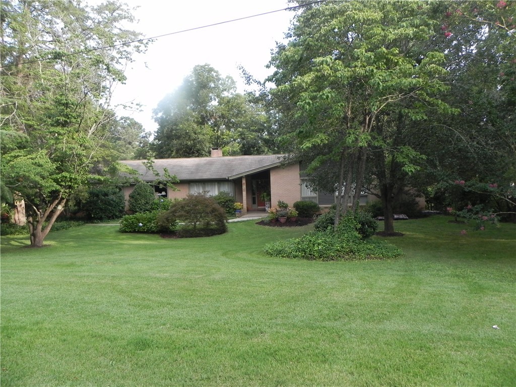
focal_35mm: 26
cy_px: 194
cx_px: 258
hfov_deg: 67.3
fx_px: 388
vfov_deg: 53.1
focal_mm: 4.6
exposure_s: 1/333
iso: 160
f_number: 2.8
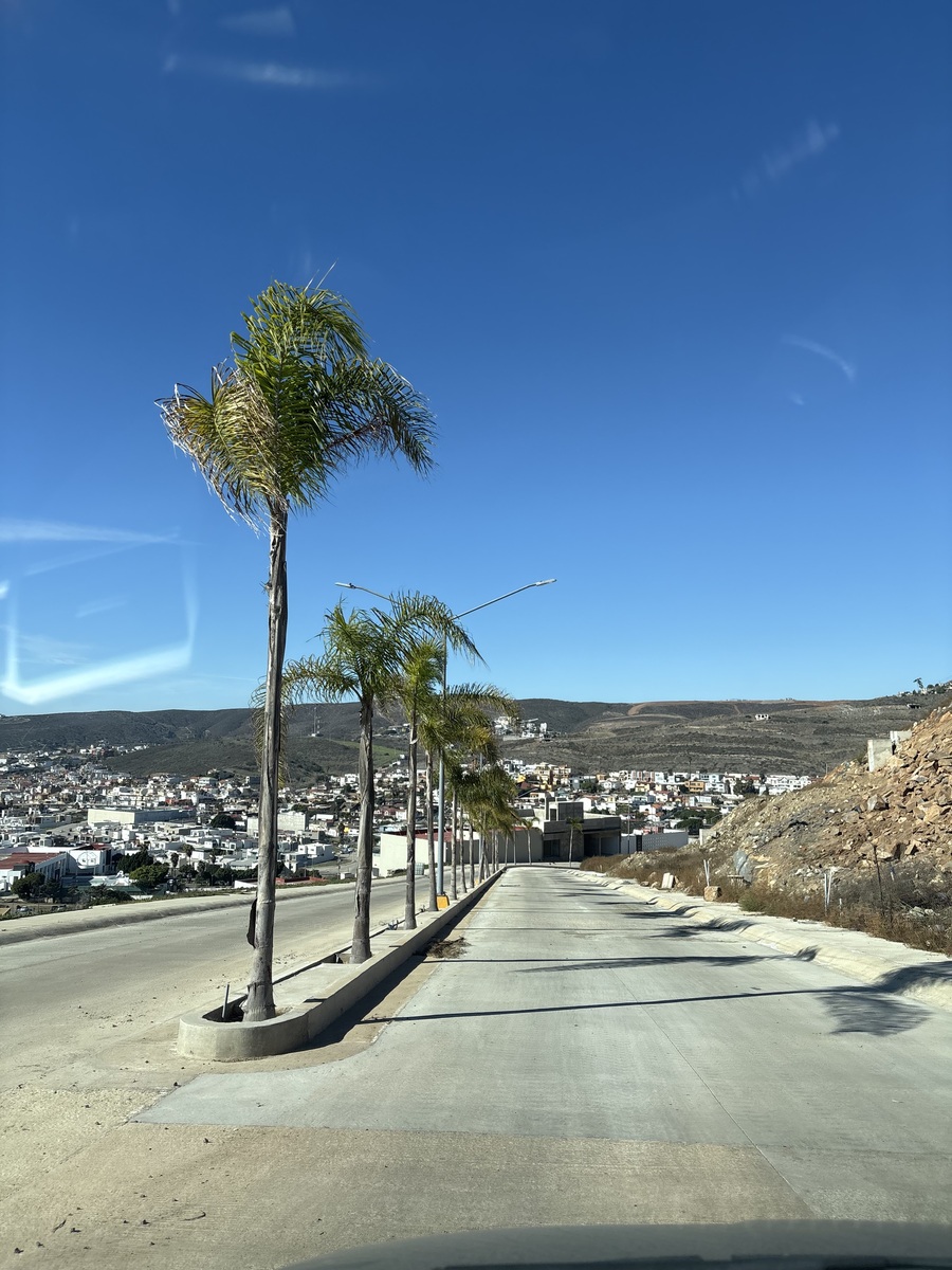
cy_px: 635
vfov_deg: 67.3
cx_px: 476
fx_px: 953
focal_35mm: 26
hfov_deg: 53.1
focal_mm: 5.96
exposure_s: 1/3448
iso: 50
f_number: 1.6
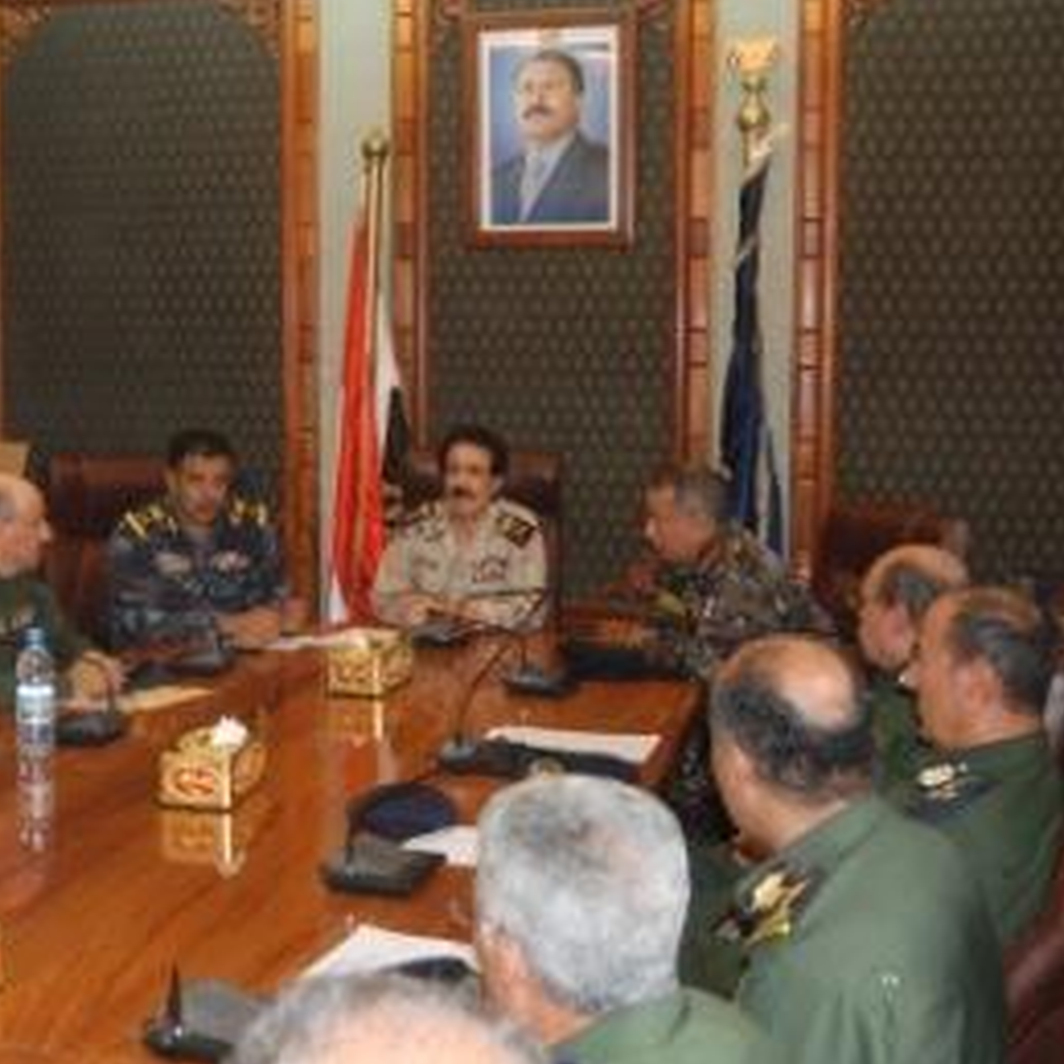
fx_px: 1764
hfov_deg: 33.0
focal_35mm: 51
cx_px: 279
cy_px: 477
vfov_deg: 33.5
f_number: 5.6
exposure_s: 1/60
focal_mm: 23
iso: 1600
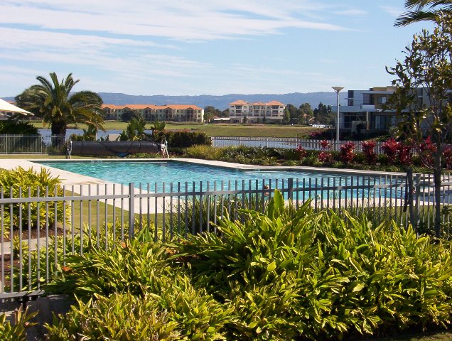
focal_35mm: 64
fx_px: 838
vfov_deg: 23.0
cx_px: 226
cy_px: 170
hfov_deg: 30.2
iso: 100
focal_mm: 9.98
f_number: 6.7
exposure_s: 1/410
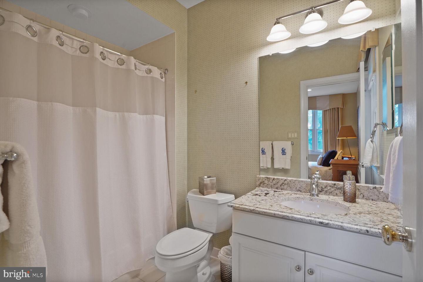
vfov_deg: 73.7
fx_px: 188
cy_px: 141
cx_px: 212
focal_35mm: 16
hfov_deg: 96.7
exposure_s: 1/10
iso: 800
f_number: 8
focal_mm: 16
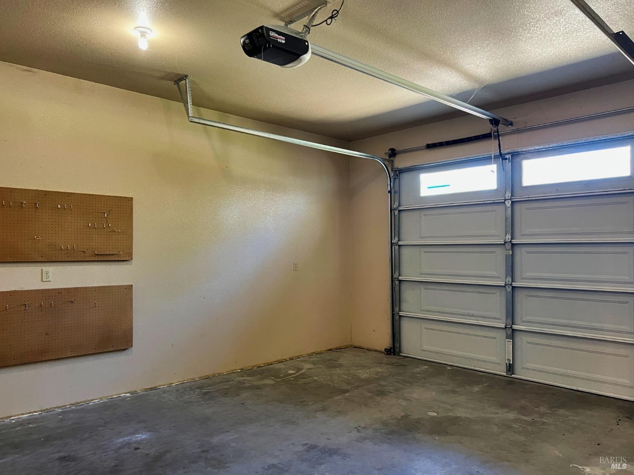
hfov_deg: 67.3
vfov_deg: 53.1
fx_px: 476
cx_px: 317
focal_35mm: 26
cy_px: 238
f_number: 1.5
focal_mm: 5.7
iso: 250
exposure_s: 1/60
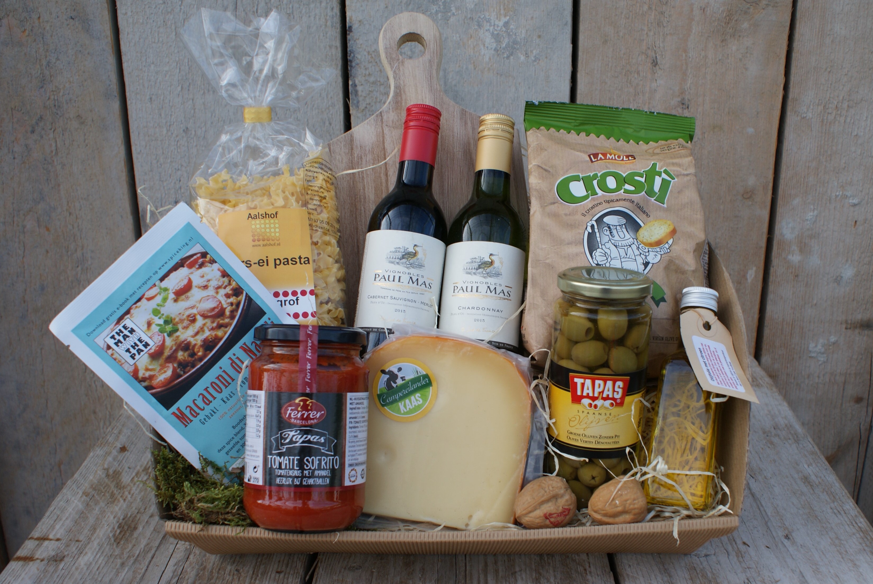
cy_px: 292
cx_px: 436
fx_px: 801
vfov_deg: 40.1
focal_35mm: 33
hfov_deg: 57.2
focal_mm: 22
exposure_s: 1/160
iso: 100
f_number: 5.6
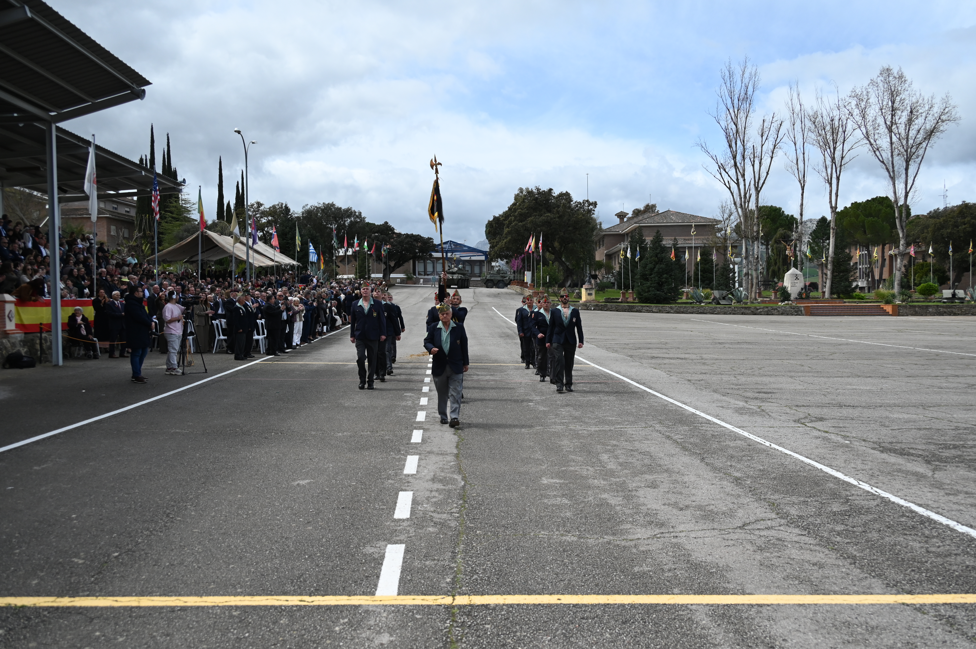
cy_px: 324
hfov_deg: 62.8
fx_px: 799
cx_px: 488
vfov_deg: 44.2
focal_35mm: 30
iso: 1000
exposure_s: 1/8000
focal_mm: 29.5
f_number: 4.5
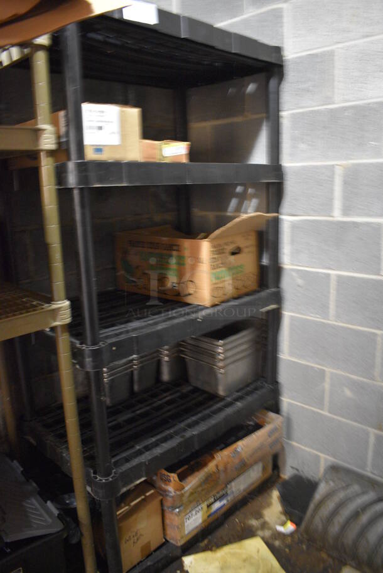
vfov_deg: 67.3
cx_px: 192
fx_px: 430
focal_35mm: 27
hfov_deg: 48.0
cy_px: 286
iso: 3200
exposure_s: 1/10
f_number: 3.5
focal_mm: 18
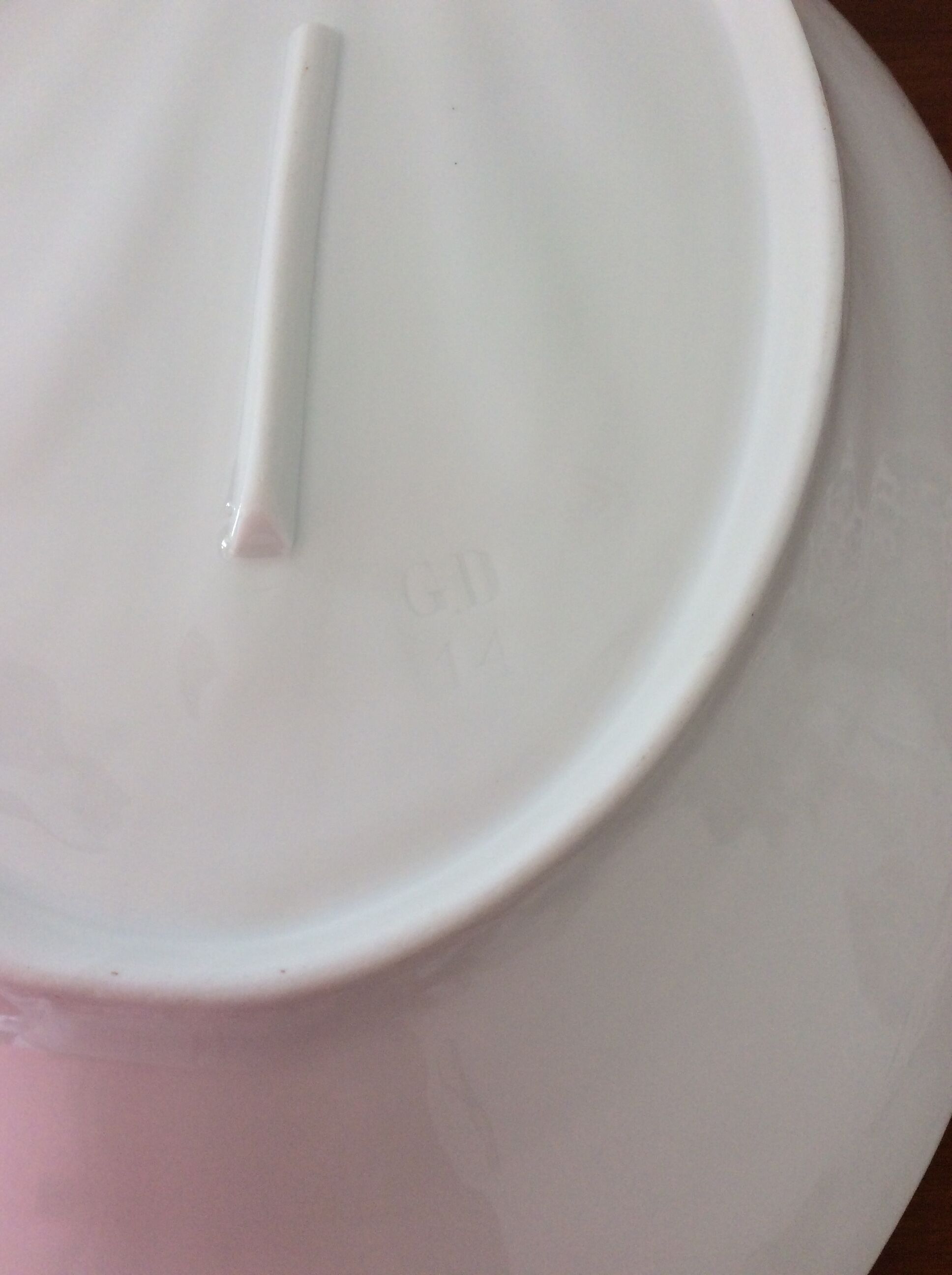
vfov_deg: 56.9
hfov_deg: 44.1
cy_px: 638
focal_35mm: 32
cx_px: 476
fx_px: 1177
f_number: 2.4
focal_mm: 3.3
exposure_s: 1/100
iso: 64
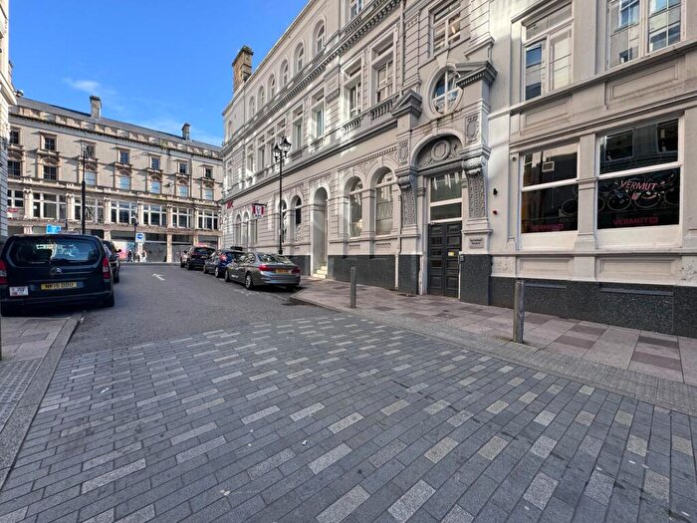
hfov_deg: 102.1
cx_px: 348
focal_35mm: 14
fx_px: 282
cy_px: 262
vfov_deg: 85.7
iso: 40
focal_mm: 2.22
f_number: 2.2
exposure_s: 1/440
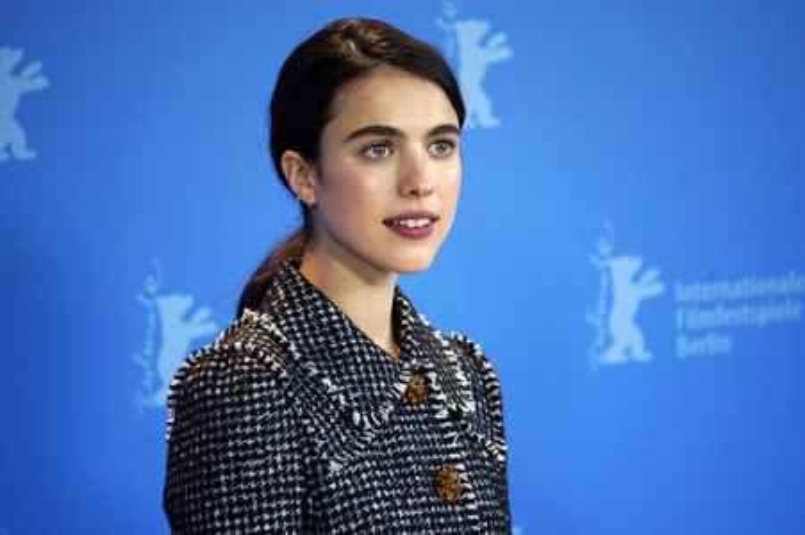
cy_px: 268
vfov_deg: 6.9
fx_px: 4469
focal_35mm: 200
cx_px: 402
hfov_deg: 10.3
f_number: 5.6
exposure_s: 1/200
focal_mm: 200
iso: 3200
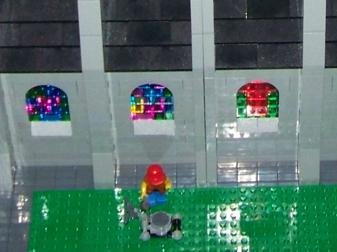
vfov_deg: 9.7
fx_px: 1421
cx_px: 249
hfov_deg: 13.5
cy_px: -194
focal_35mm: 146
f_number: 2.8
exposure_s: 1/30
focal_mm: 6.3
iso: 200
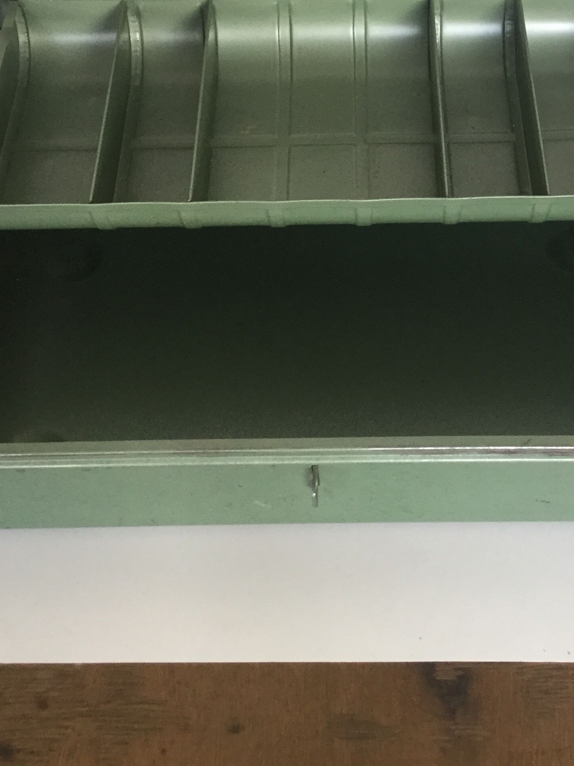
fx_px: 1172
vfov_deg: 35.1
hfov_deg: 27.5
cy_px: 156
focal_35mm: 53
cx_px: 332
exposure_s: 1/33
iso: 80
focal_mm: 3.3
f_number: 2.4
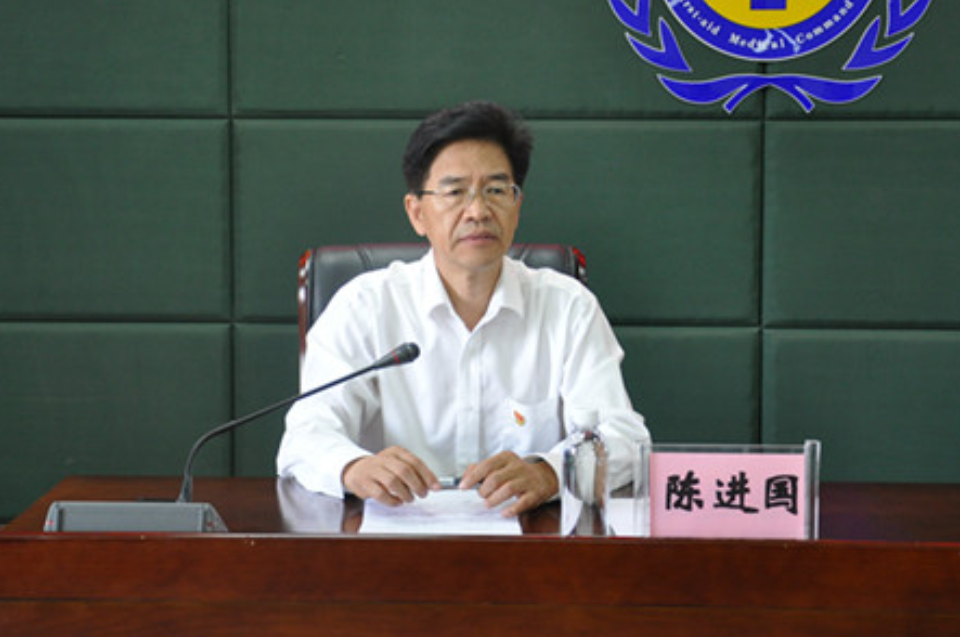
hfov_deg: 31.0
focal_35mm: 65
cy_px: 221
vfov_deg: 20.8
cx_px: 462
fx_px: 1731
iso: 800
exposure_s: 1/30
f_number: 4.2
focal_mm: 32
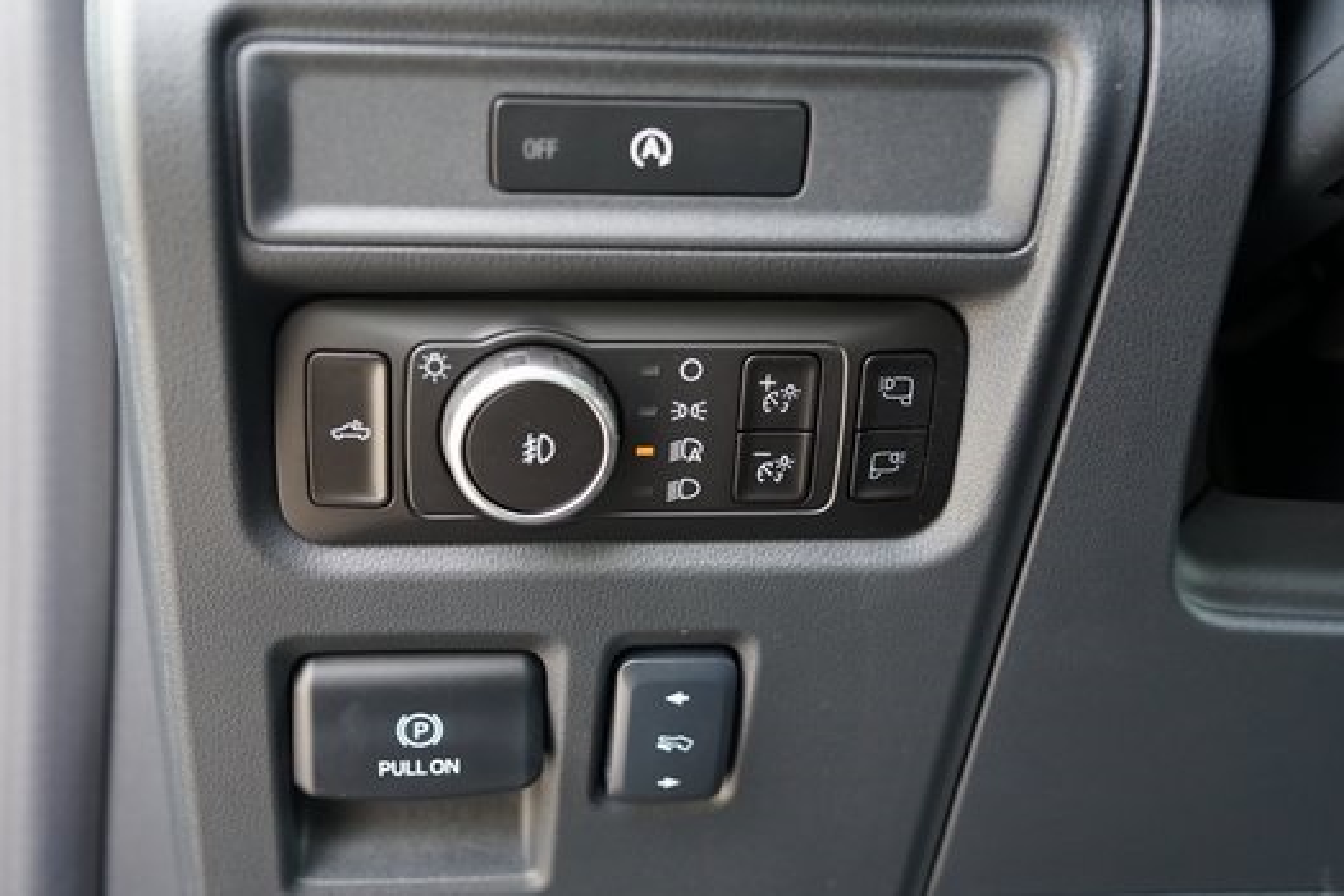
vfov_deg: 34.2
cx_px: 591
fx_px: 1456
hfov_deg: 49.4
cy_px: 439
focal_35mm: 39
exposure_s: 1/60
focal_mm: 32
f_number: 4
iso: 1250
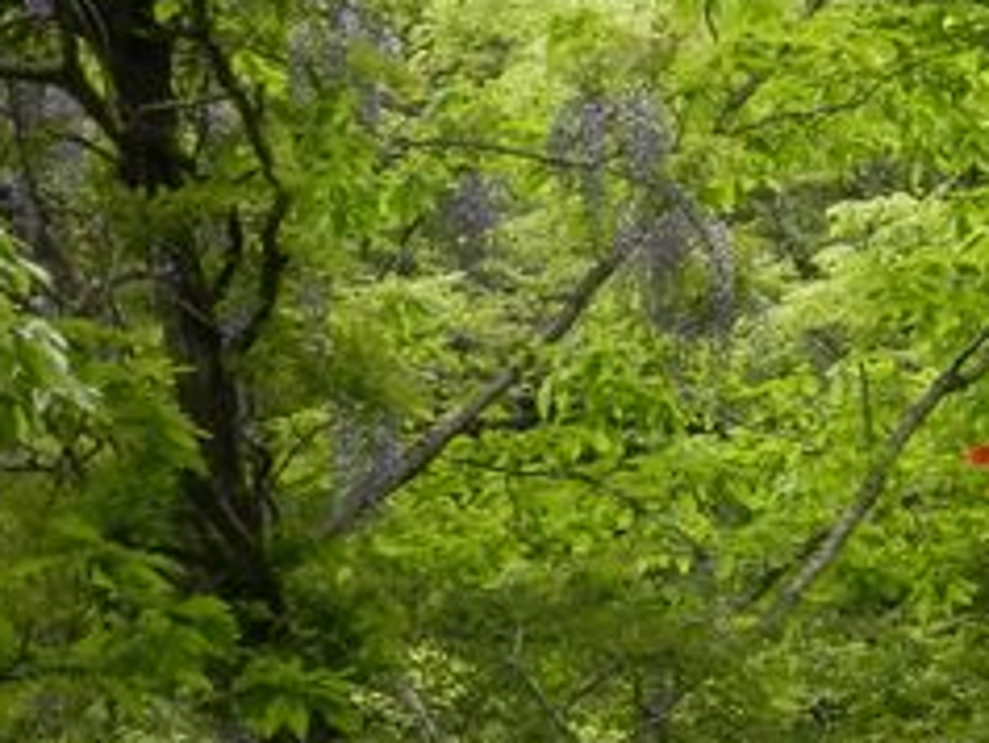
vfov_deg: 8.2
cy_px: 288
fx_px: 5202
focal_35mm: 182
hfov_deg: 10.6
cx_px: 1348
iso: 100
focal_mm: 9.8
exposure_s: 1/100
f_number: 4.1
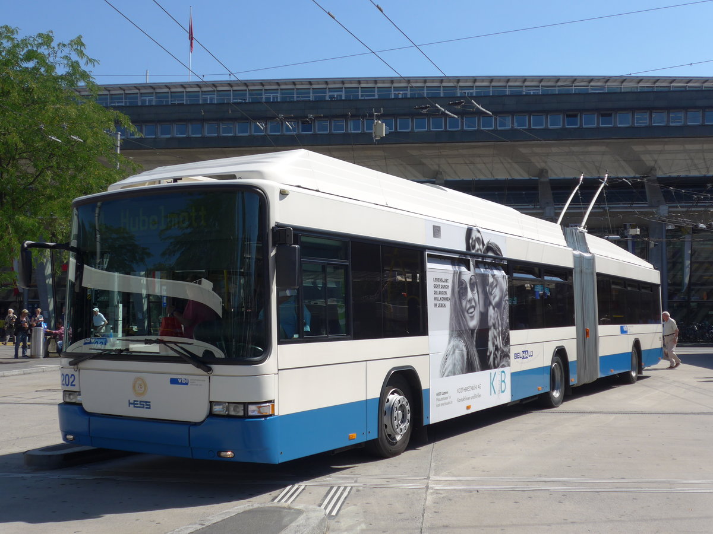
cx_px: 356
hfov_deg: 45.8
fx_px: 844
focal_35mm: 41
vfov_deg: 35.1
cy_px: 267
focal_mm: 8.4
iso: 80
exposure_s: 1/2000
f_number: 2.8
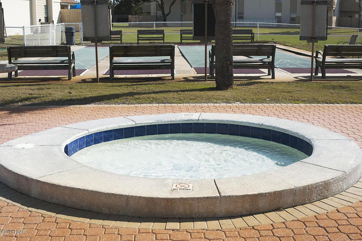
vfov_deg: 27.0
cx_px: 181
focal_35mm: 50
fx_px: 502
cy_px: 120
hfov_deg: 39.6
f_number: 14
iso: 200
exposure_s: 1/400
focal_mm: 50
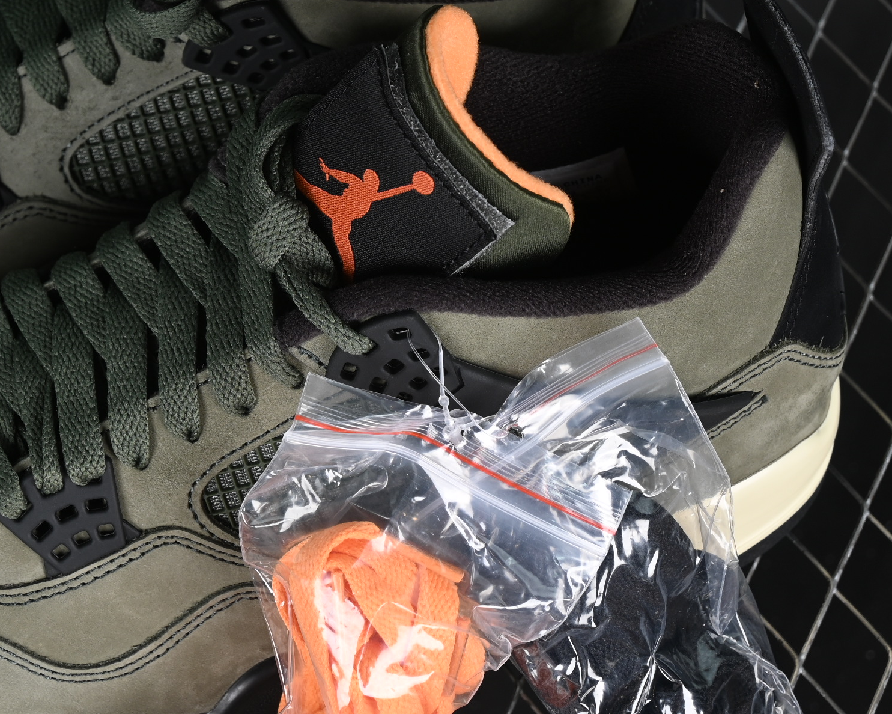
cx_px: 225
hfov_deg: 14.5
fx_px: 3485
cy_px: 257
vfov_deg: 11.7
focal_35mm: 132
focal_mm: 50
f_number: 6.3
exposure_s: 1/60
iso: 160
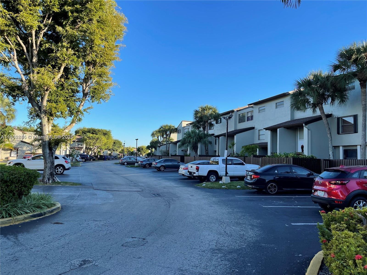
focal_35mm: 26
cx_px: 184
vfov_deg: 53.1
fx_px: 276
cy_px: 138
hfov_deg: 67.3
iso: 32
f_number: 1.6
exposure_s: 1/1475
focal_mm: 5.1
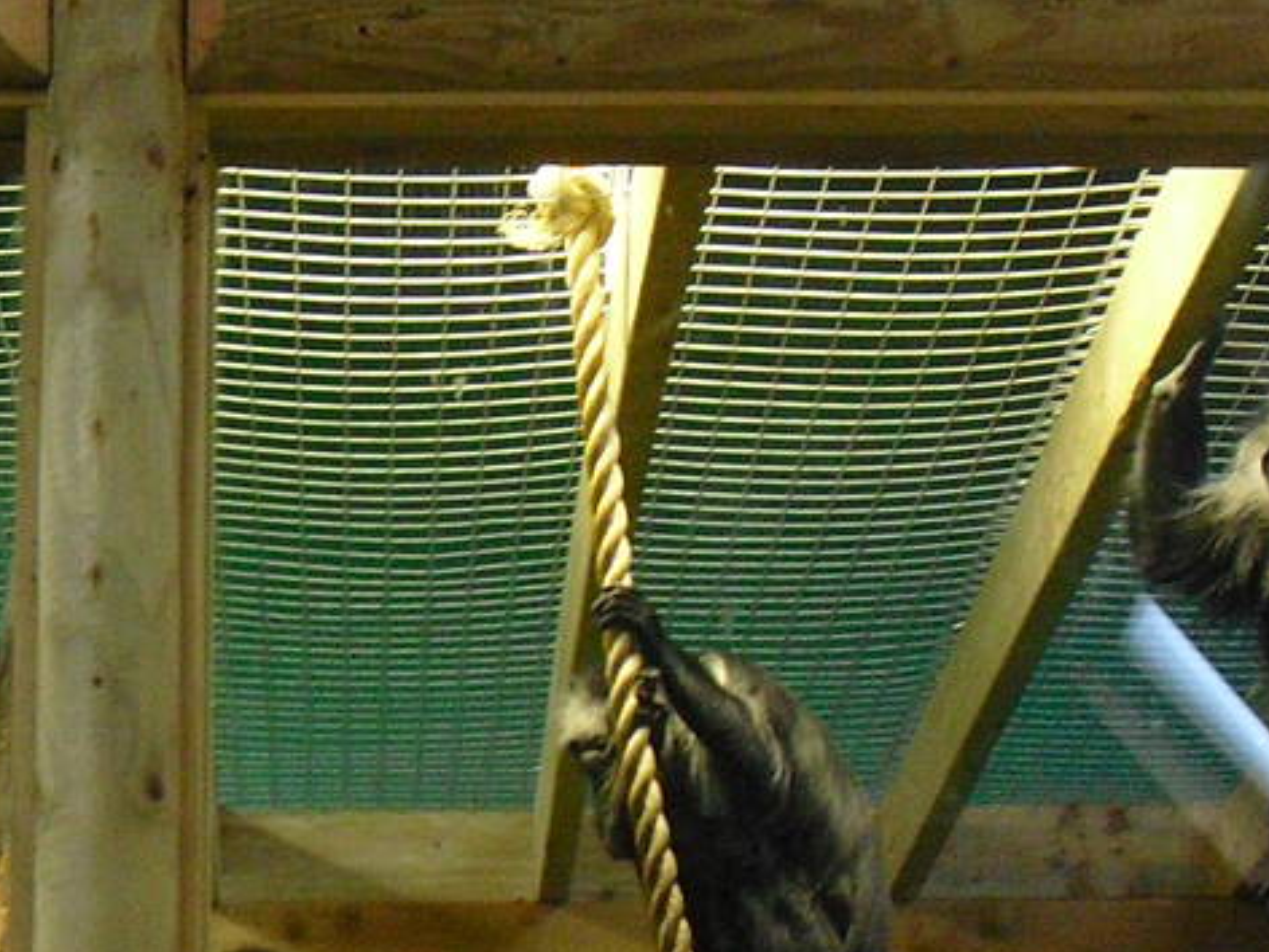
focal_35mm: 122
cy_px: 922
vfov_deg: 12.0
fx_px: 4472
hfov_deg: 16.0
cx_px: 226
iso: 400
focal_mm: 6.3
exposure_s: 1/80
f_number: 3.1
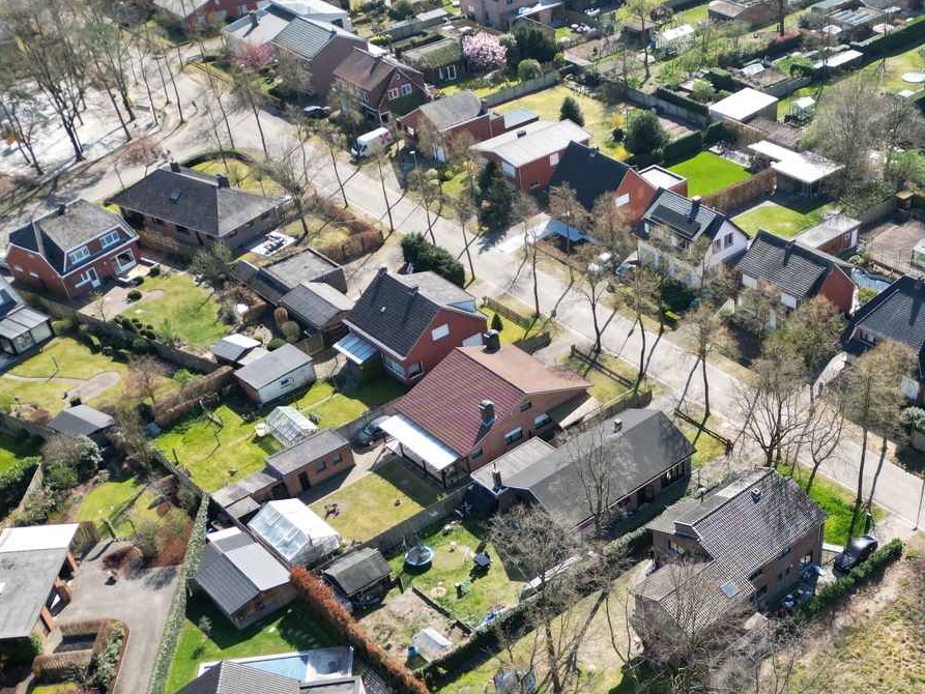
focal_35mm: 43
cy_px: 553
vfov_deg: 32.7
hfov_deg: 42.3
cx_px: 711
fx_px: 1149
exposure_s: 1/1000
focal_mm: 6.72
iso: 130
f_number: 1.7
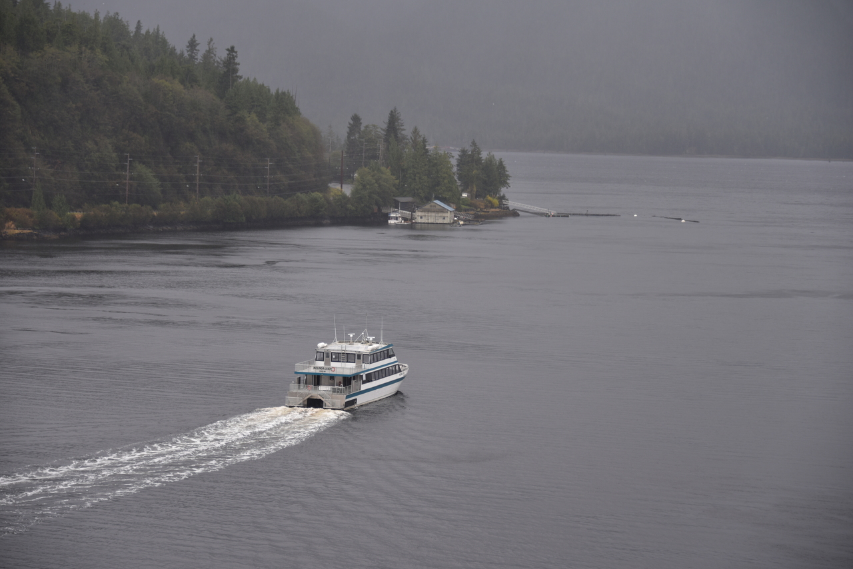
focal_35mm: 105
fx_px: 2488
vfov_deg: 13.0
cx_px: 426
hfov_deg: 19.5
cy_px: 284
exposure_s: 1/250
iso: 110
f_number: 5.3
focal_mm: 105
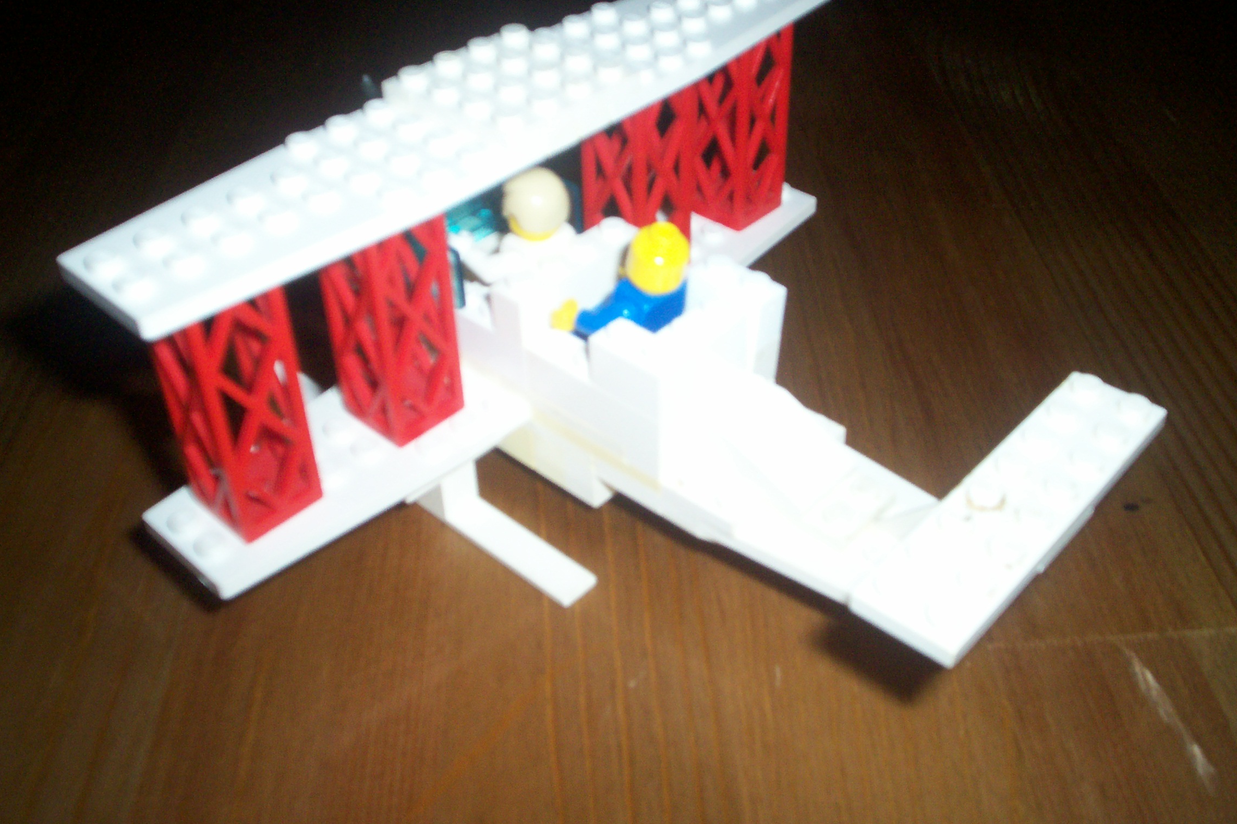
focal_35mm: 38
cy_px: 363
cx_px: 617
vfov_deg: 35.0
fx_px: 1306
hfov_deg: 50.7
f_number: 4.5
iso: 140
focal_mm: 5.9
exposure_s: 1/64
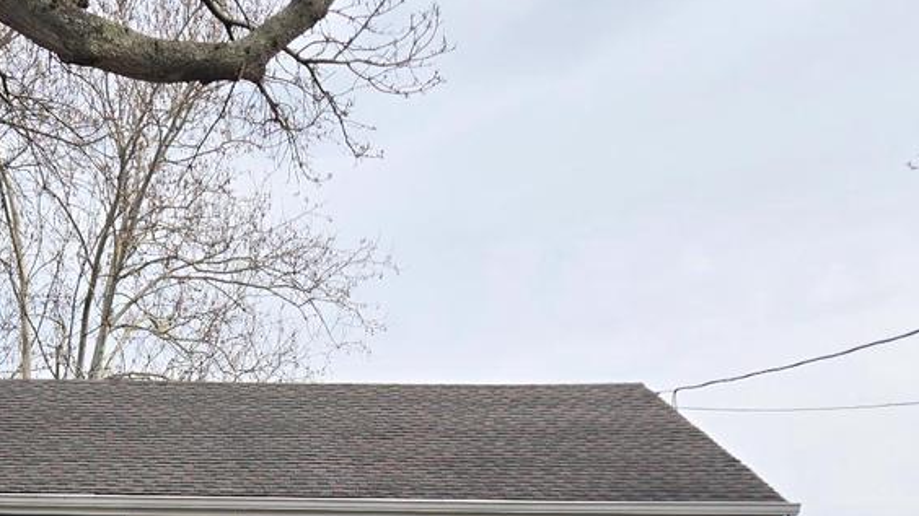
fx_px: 1559
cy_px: 868
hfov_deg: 31.5
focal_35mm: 64
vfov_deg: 16.4
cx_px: 116
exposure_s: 1/1050
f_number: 1.8
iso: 25
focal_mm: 5.4
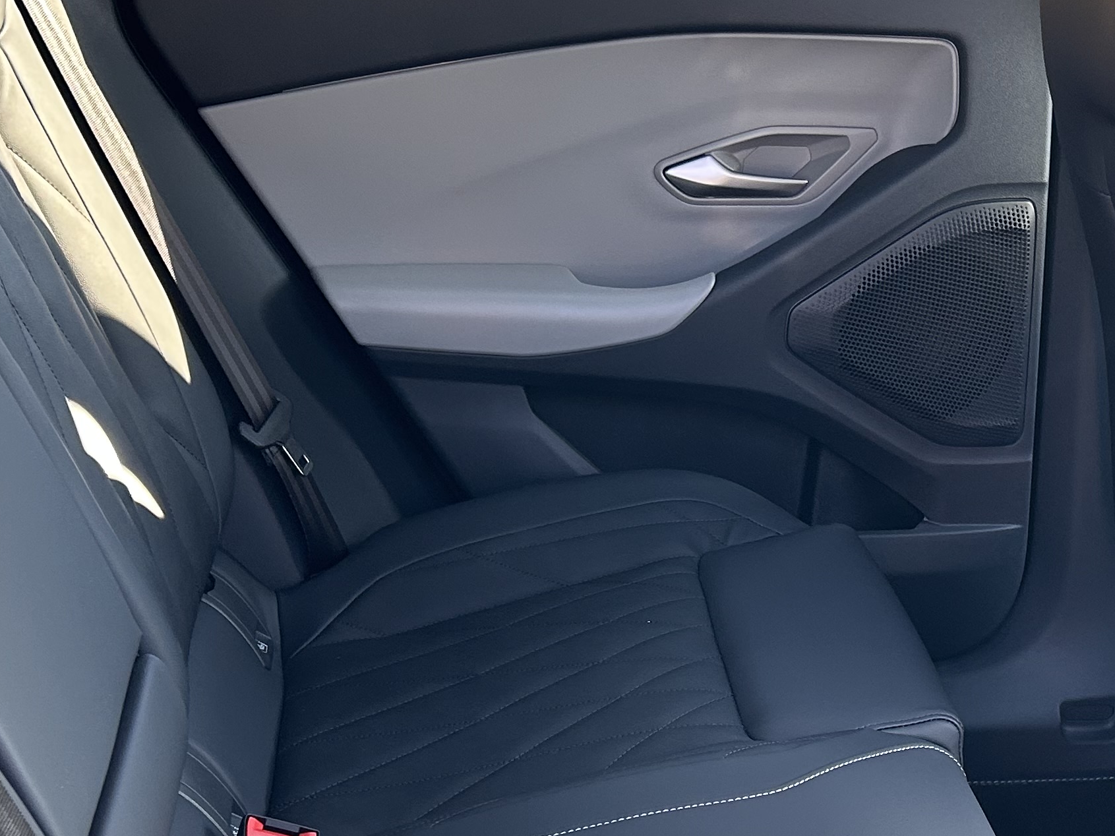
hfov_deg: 30.9
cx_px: 750
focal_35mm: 62
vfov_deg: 23.4
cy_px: 634
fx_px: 1997
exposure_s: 1/120
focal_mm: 5.7
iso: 125
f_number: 1.5
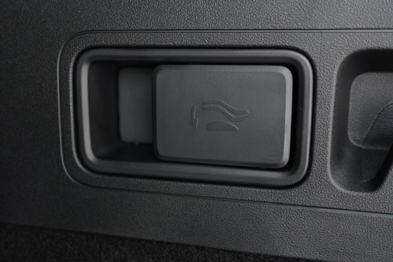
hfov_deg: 53.1
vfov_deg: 36.9
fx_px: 393
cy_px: 131
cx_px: 196
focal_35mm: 36
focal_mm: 24
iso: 2000
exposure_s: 1/40
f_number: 2.8
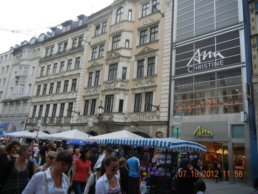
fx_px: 224
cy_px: 97
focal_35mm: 30
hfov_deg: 60.0
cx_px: 129
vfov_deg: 46.8
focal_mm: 5.4
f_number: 3.5
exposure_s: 1/260
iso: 160
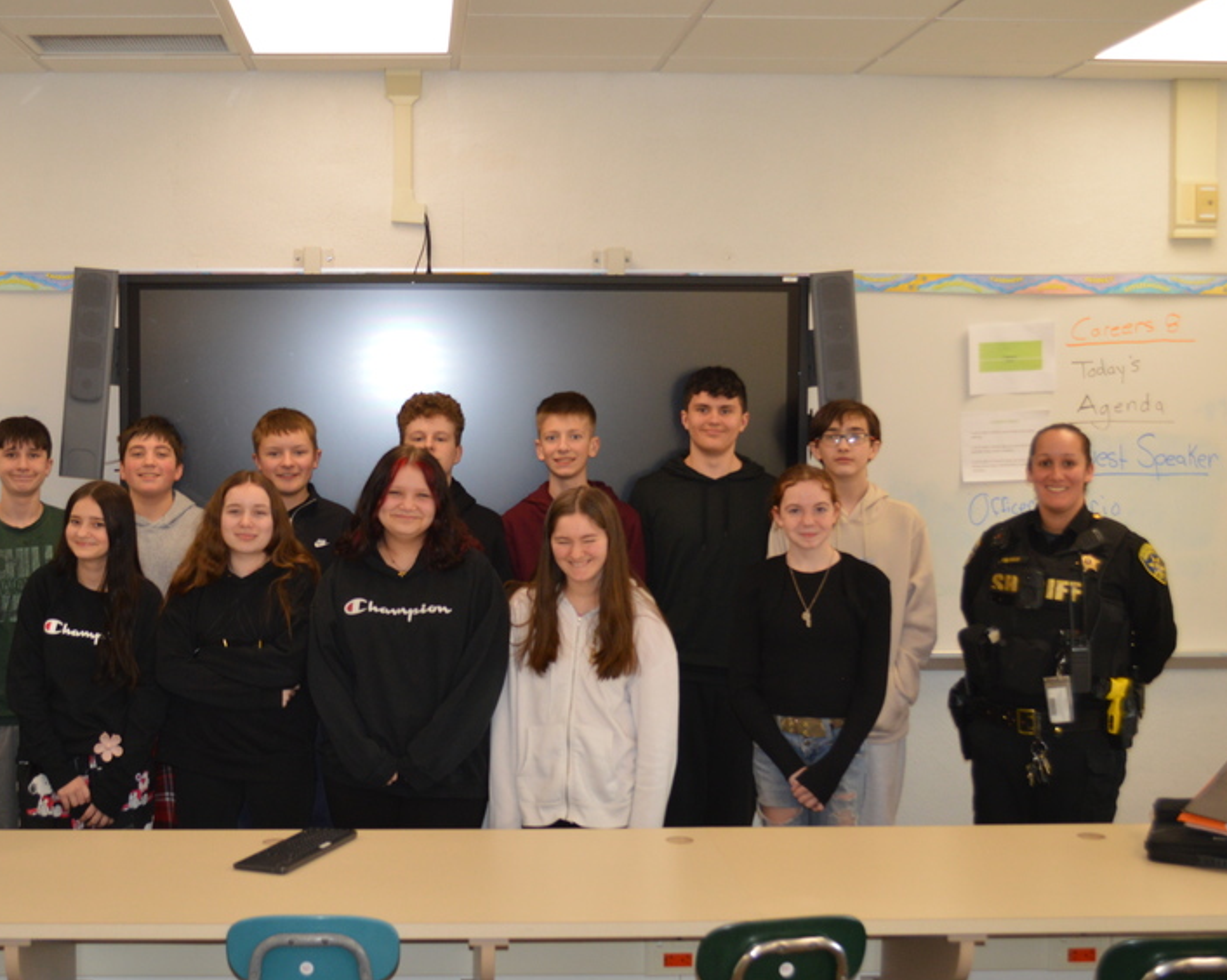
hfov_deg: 37.8
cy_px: 531
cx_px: 447
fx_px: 1778
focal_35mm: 49
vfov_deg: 30.8
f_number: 4
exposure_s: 1/60
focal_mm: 24
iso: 500
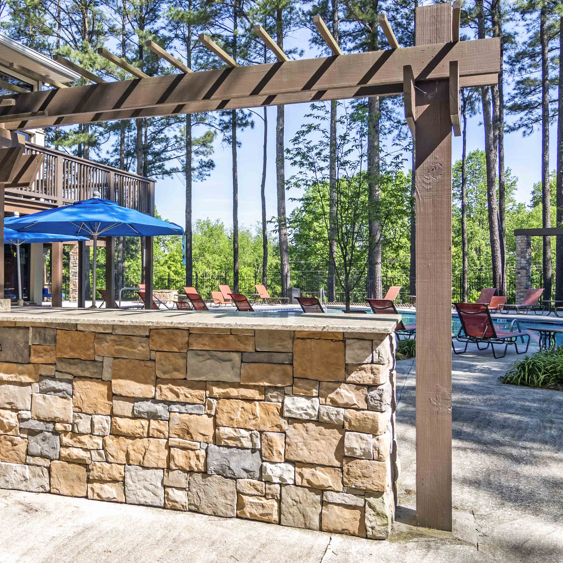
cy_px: 266
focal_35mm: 30
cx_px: 144
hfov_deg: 51.8
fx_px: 552
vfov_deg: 54.0
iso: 320
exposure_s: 1/500
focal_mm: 12
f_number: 8
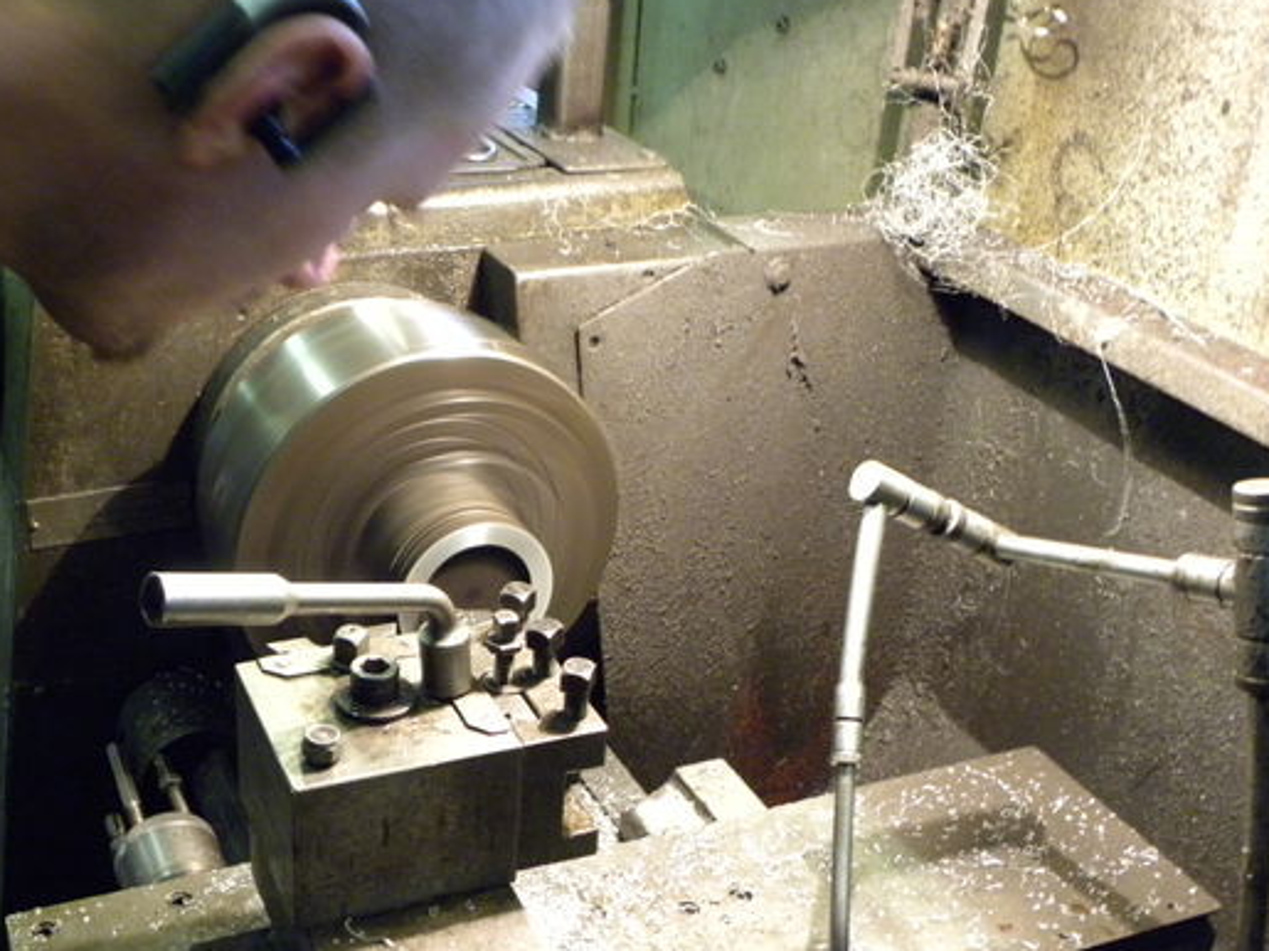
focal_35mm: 46
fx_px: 1686
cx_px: 488
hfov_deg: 41.0
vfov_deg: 31.5
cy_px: 520
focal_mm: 6.6
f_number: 3.2
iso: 450
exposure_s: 1/9.6
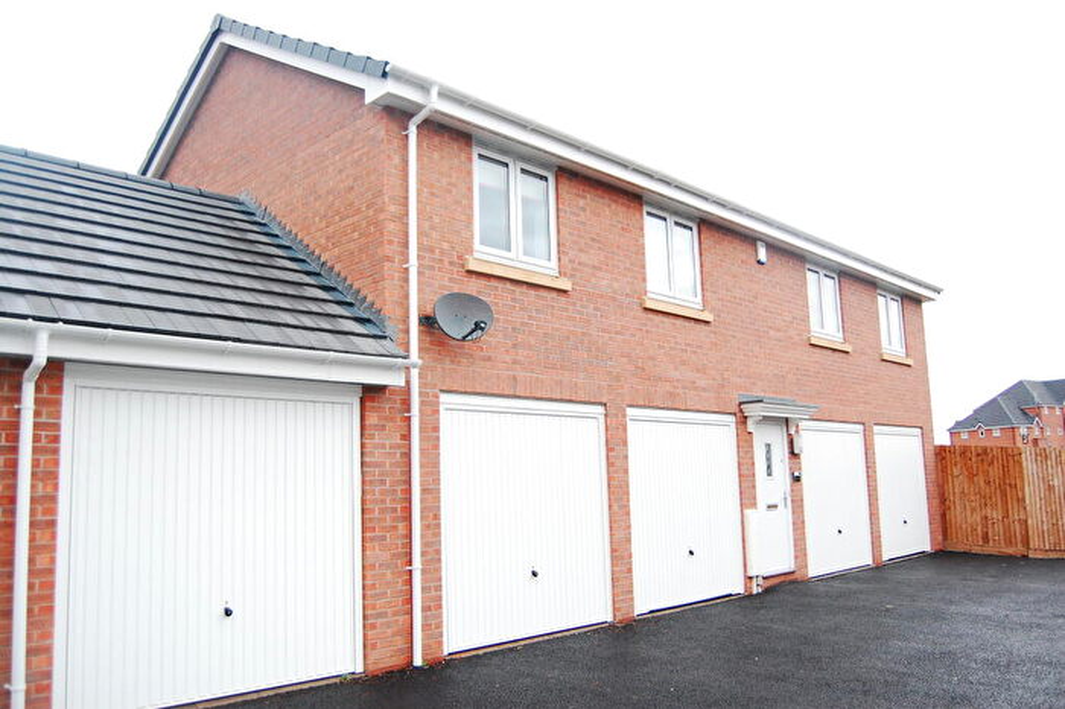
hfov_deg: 64.6
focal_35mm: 28
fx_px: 843
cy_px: 354
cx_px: 532
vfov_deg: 45.6
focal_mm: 19
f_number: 3.5
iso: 800
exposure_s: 1/500
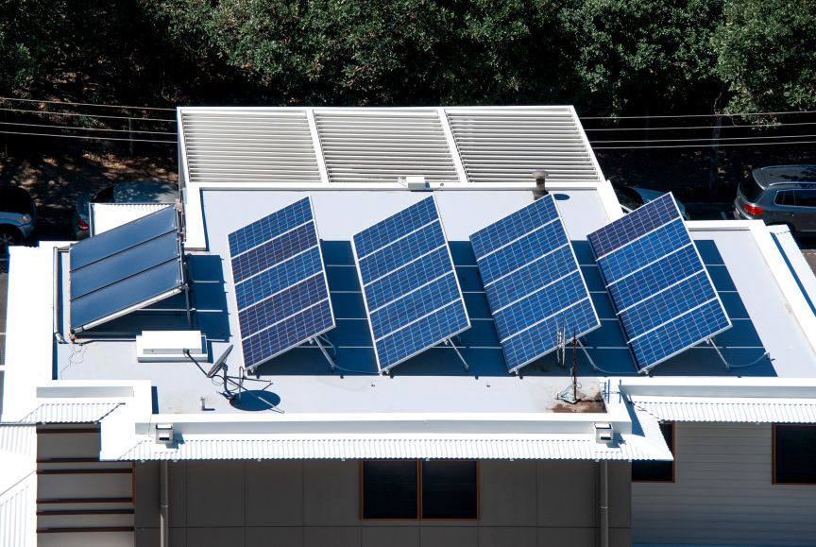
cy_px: 274
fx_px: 3405
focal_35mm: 150
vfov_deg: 9.2
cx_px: 408
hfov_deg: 13.7
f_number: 6.3
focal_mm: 100
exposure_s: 1/500
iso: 100
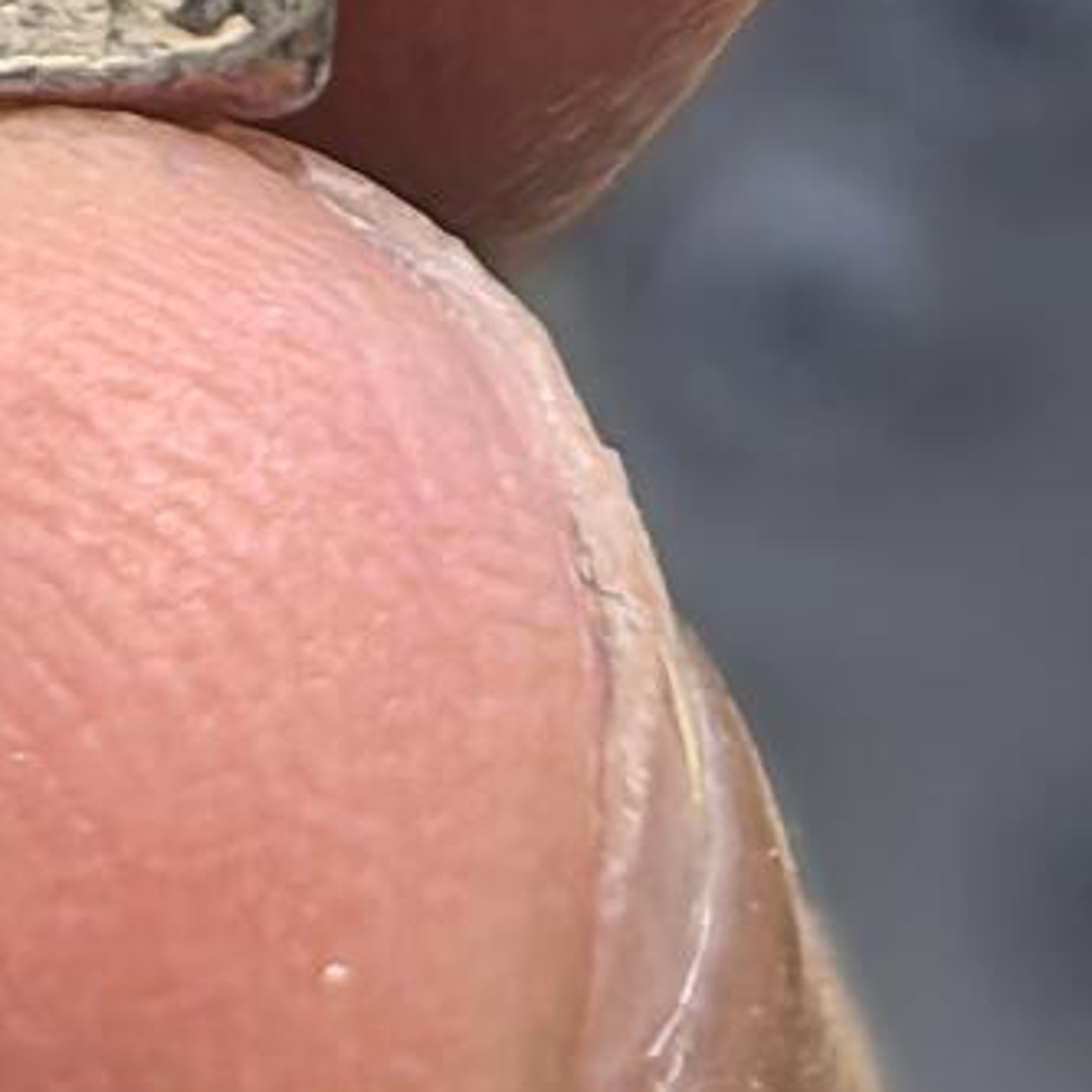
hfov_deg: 6.7
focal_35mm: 258
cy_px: -1266
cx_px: -623
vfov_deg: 6.5
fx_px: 9208
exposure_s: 1/50
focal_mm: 6.98
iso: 250
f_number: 2
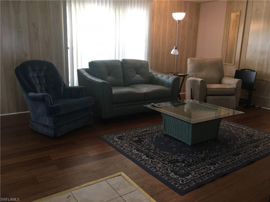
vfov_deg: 48.2
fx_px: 226
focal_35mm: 29
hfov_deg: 61.7
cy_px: 101
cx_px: 135
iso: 100
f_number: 2.2
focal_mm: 4.15
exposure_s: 1/30
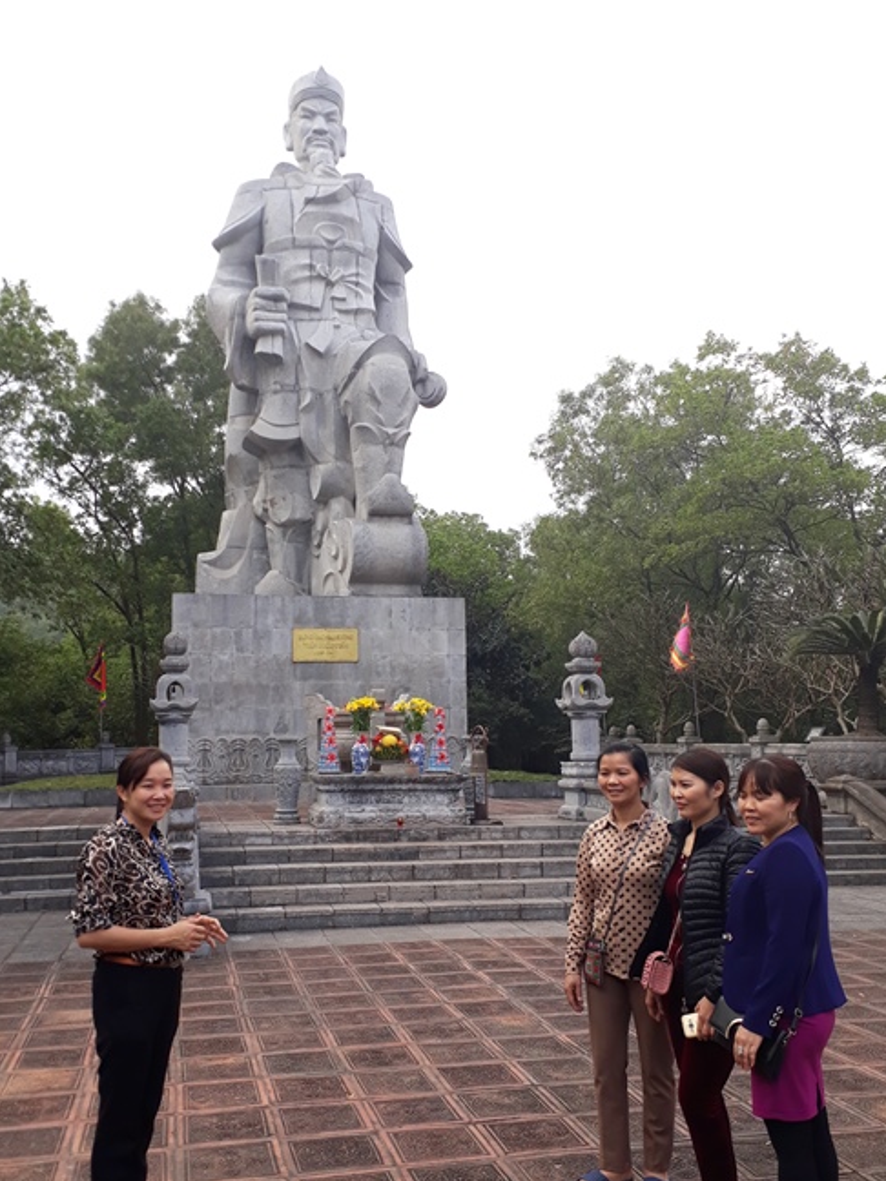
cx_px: 405
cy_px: 638
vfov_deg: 56.7
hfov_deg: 44.1
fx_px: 1092
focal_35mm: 32
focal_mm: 3.6
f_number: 1.9
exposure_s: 1/251
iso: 40
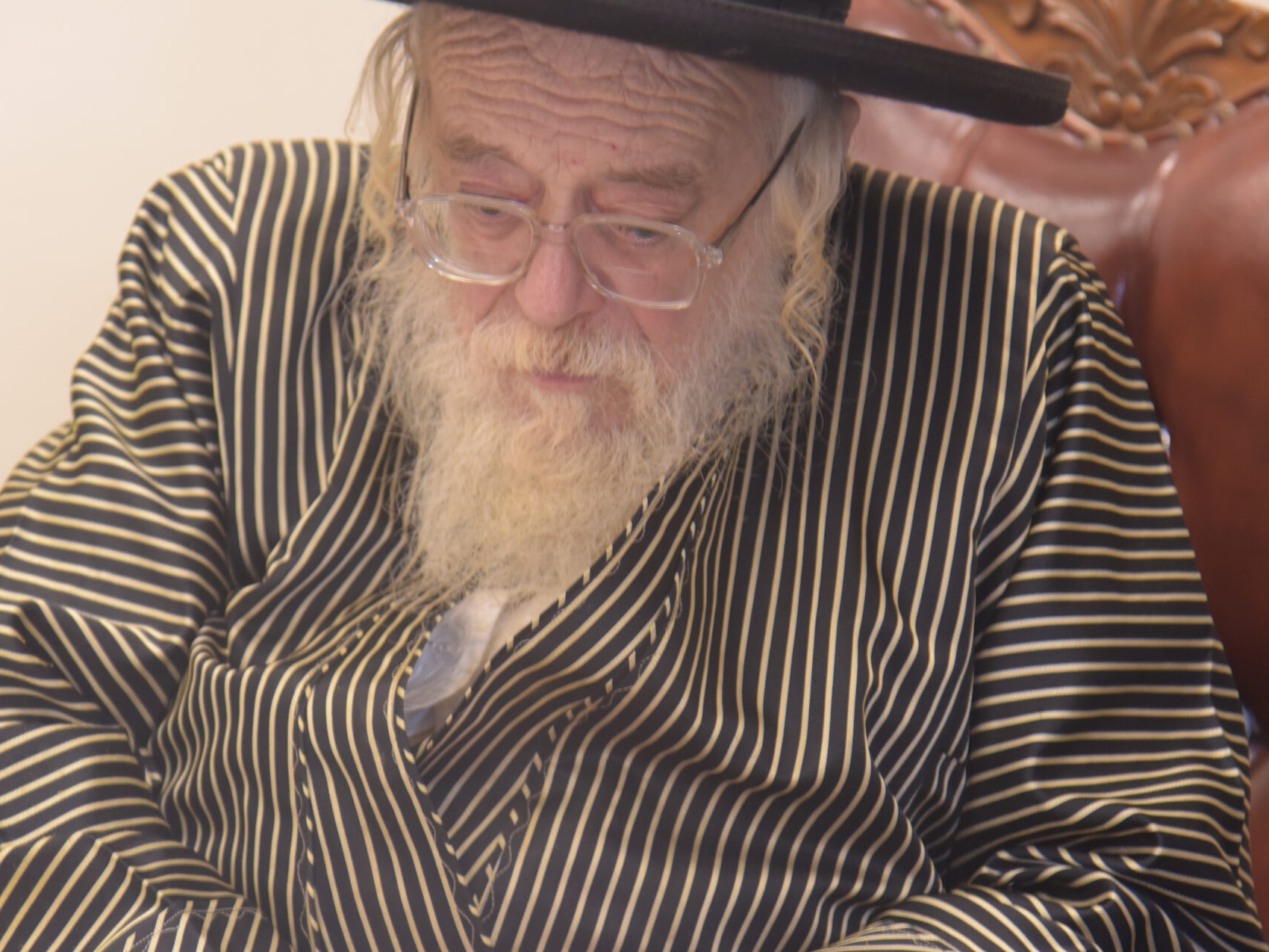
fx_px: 5572
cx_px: 635
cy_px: 482
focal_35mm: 152
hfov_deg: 13.0
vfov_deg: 9.8
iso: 2000
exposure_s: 1/160
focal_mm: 105
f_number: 4.5
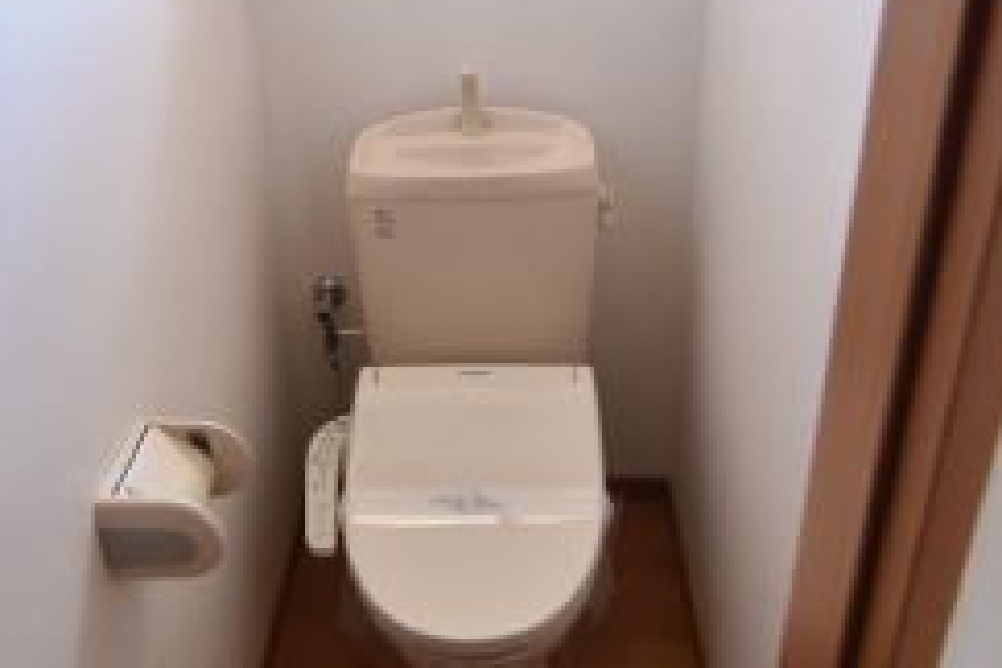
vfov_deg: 35.9
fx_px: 1030
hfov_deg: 51.7
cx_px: 437
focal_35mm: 37
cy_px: 299
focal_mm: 12
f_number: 4
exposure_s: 1/60
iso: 560
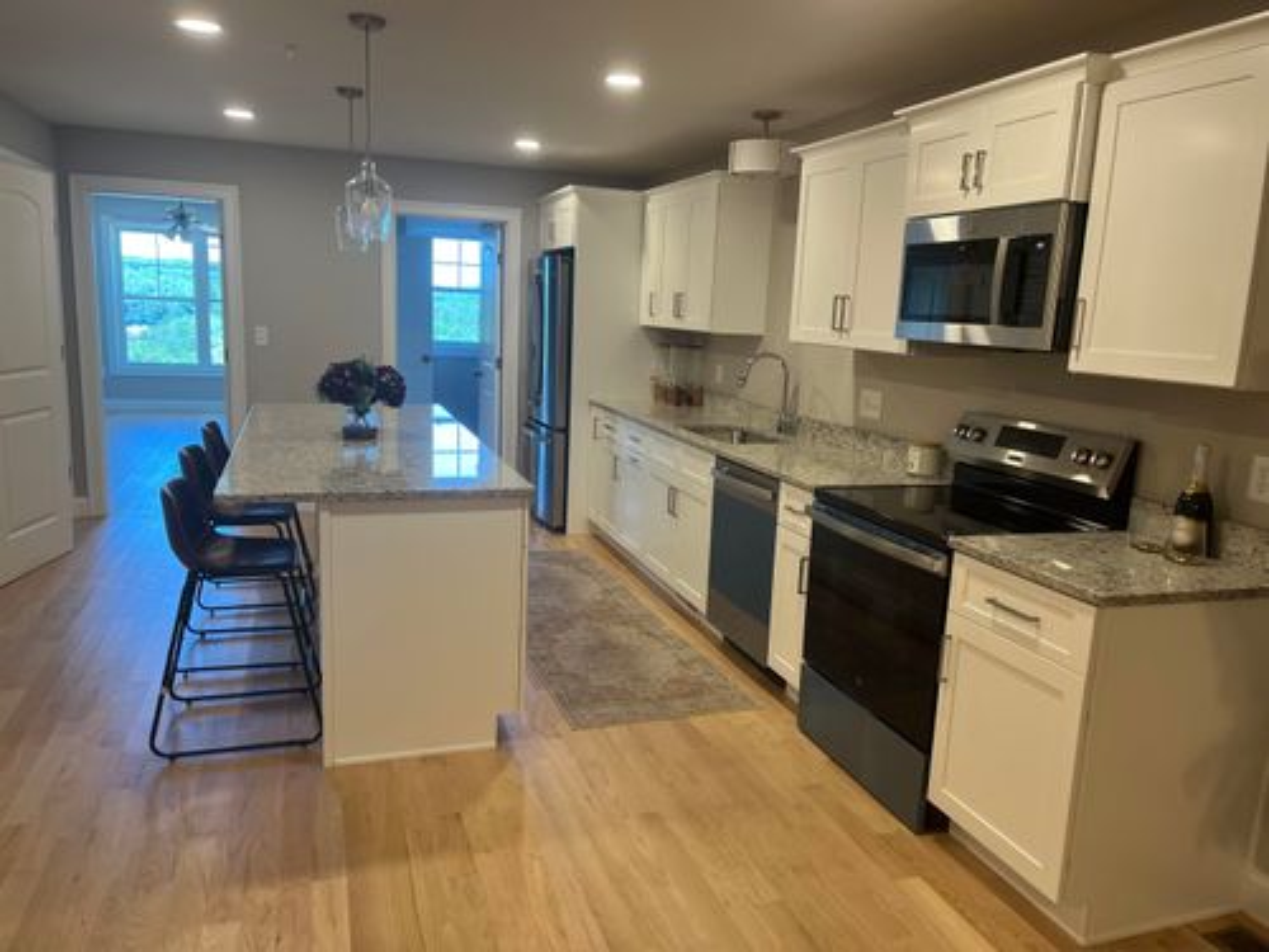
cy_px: 476
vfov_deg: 53.1
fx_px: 953
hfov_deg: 67.3
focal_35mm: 26
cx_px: 634
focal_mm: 5.1
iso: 64
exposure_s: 1/60
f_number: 1.6
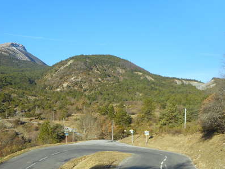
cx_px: 75
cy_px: 114
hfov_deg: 48.2
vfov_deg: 37.3
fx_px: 247
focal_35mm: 38
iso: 80
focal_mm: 4.5
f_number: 3.7
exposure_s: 1/500
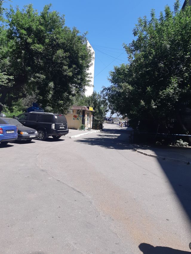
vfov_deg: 67.3
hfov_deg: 53.1
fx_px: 191
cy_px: 127
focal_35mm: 26
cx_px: 96
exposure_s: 1/1546
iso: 40
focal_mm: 3.93
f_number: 1.7
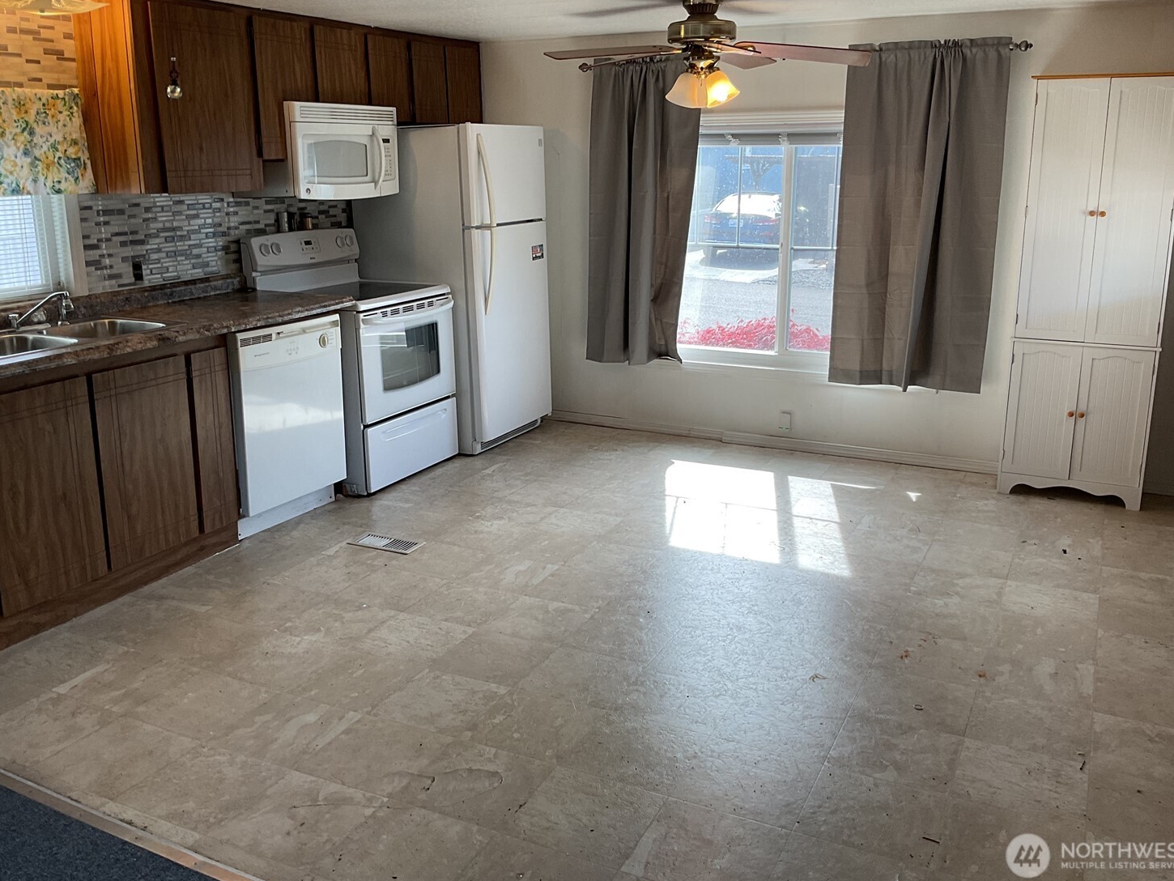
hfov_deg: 56.8
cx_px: 568
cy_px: 402
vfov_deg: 44.1
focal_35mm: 32
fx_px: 1085
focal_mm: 3
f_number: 1.8
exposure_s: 1/120
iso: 50
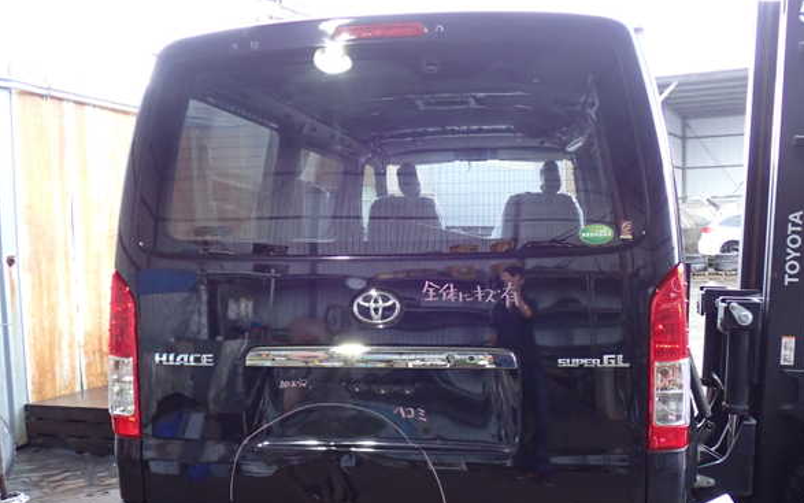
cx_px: 410
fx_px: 855
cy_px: 270
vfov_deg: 32.8
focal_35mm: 39
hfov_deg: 50.4
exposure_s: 1/40
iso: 800
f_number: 2.5
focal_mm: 6.37
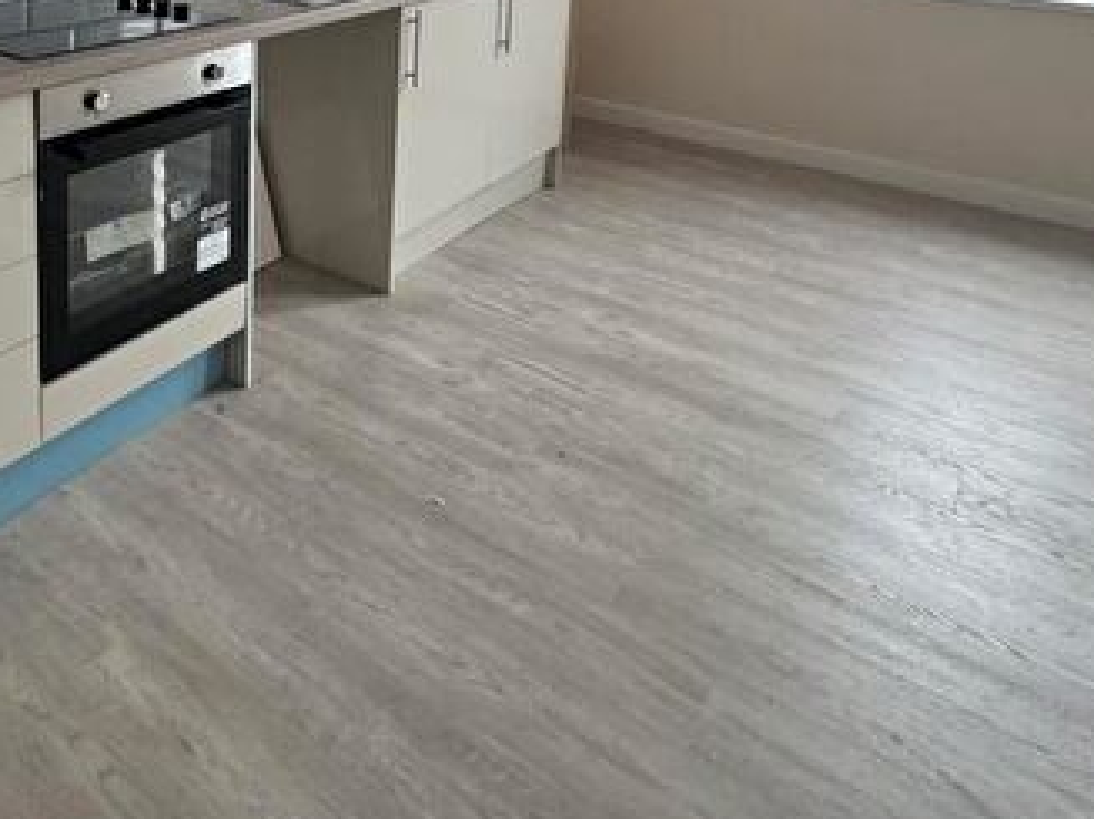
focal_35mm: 30
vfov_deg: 40.4
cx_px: 281
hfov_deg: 57.1
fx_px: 948
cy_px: -18
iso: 320
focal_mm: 2.22
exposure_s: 1/66
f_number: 2.2
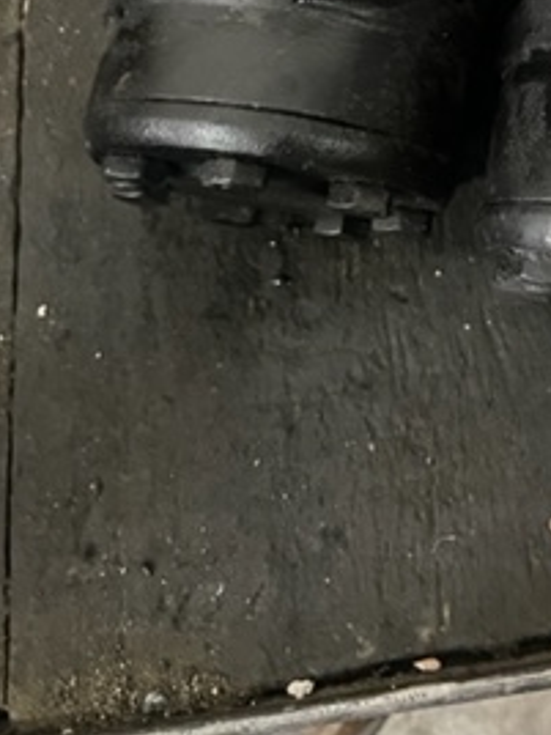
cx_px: 477
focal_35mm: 62
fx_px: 1316
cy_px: -132
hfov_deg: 23.1
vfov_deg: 27.6
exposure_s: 1/30
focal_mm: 4.2
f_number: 1.6
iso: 1000
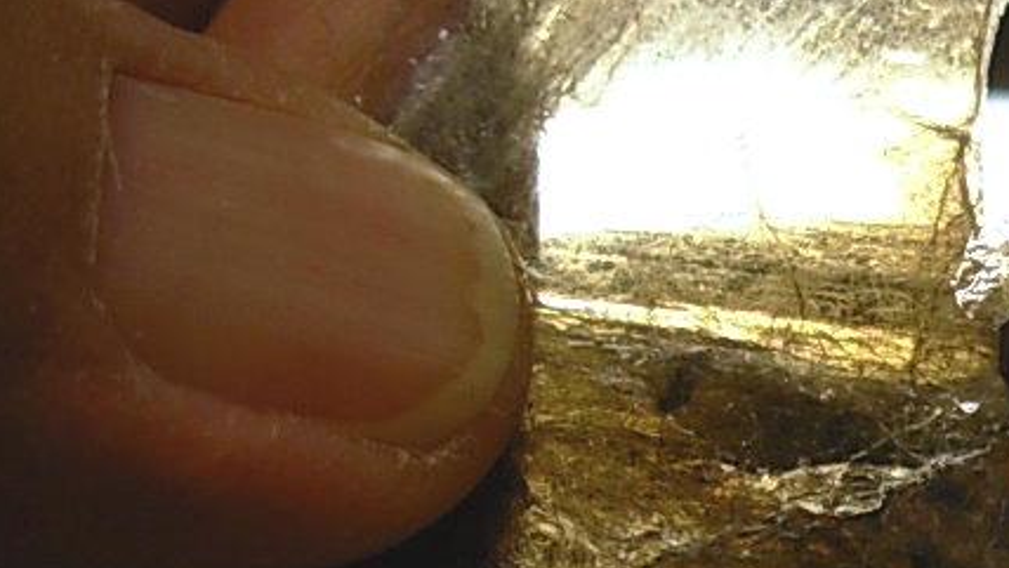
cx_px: 1080
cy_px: 438
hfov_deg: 20.6
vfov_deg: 12.2
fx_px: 2649
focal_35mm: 99
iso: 50
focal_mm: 6.3
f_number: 2.9
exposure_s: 1/52.3
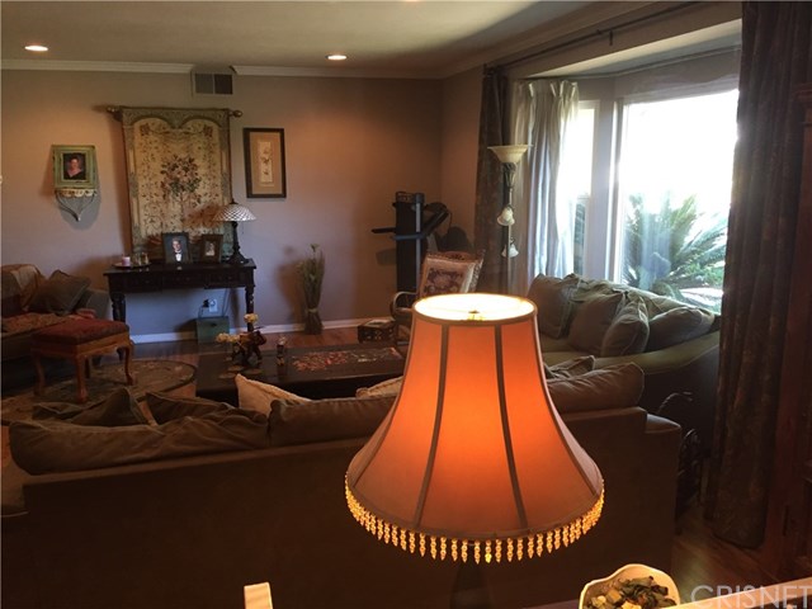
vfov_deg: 48.2
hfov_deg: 61.7
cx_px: 406
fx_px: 680
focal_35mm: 29
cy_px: 304
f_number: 2.2
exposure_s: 1/30
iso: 125
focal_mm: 4.15
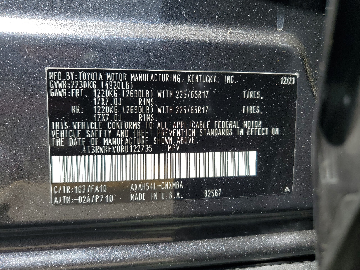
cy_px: 135
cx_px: 180
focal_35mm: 26
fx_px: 270
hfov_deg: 67.3
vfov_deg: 53.1
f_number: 1.5
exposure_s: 1/909
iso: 50
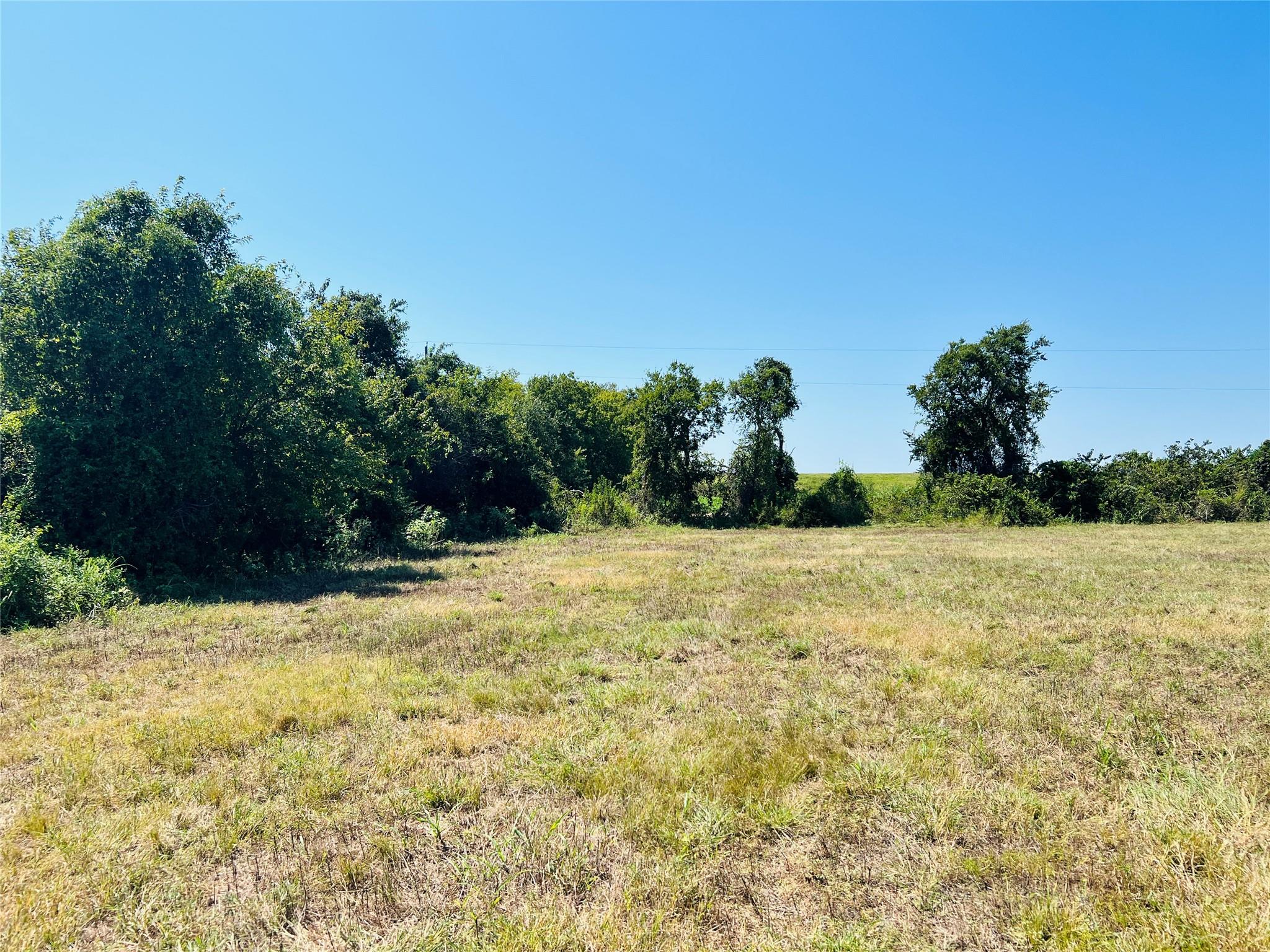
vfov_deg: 53.1
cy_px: 476
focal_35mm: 26
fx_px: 954
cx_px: 635
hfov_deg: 67.3
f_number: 1.5
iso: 50
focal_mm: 5.7
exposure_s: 1/4831
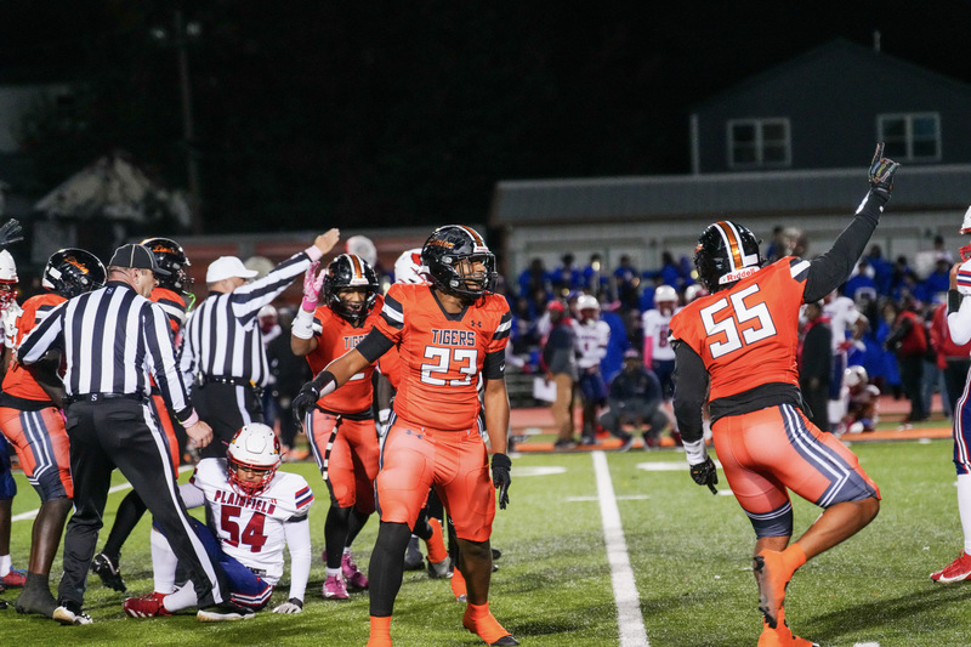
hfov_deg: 12.5
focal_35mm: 165
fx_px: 4449
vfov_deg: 8.3
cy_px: 324
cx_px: 486
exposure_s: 1/640
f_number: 4
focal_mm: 165
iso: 6400
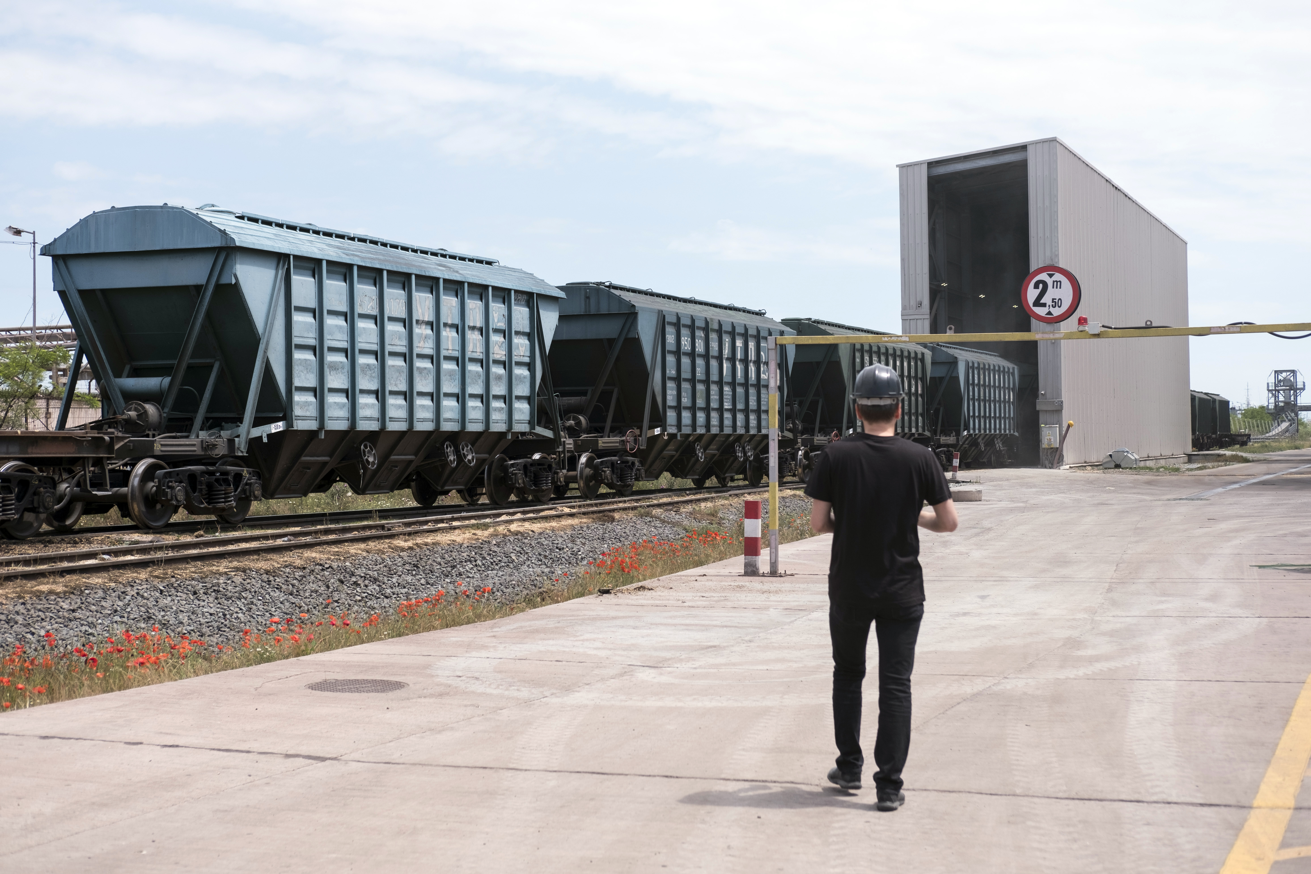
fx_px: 1930
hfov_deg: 37.5
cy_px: 437
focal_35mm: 53
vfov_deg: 25.5
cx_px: 656
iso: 200
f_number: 4
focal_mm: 35
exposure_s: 1/1600
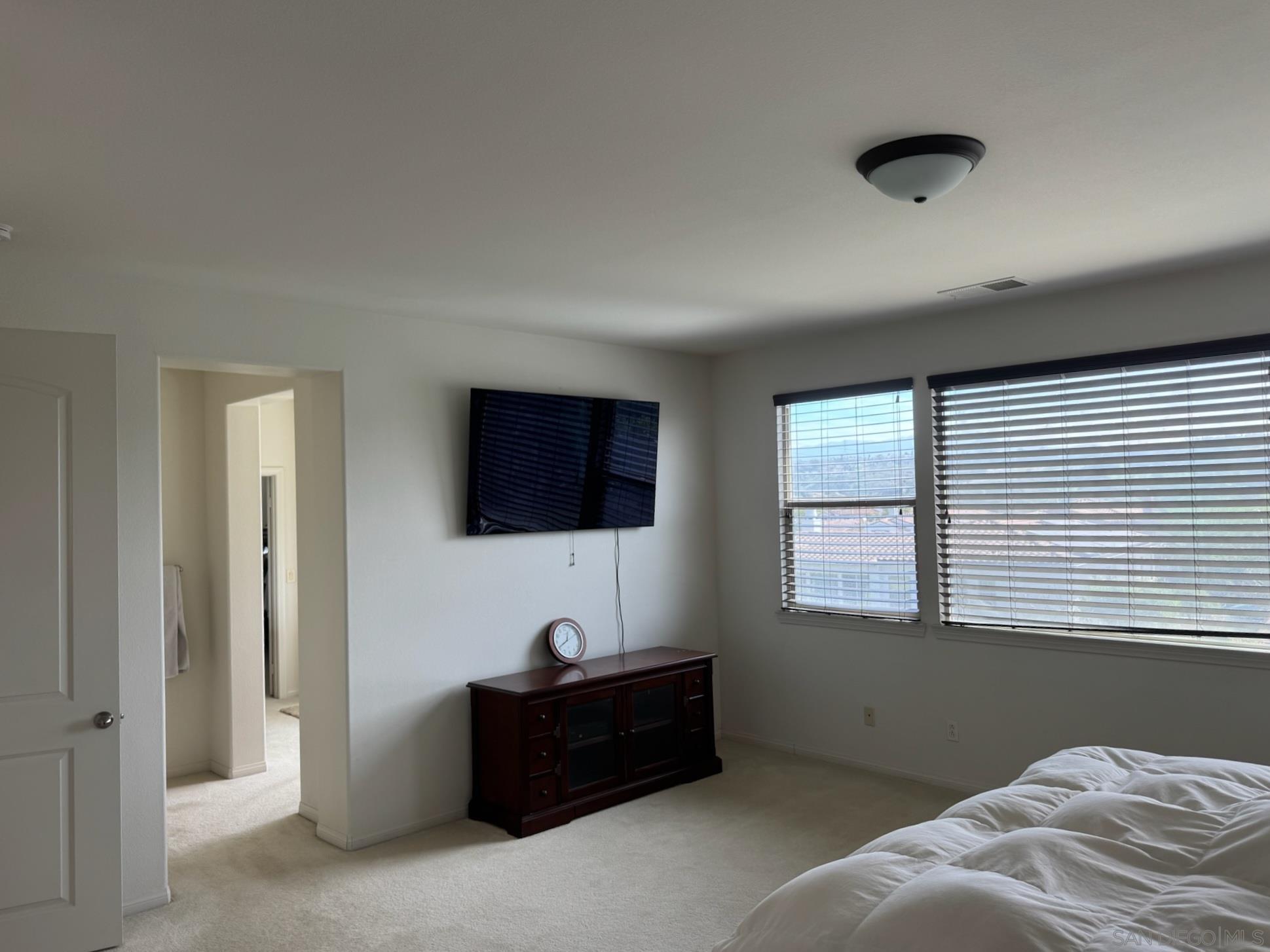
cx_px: 635
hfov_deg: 71.6
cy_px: 476
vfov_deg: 56.8
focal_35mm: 24
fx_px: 880
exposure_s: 1/222
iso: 64
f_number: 1.78
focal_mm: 6.76
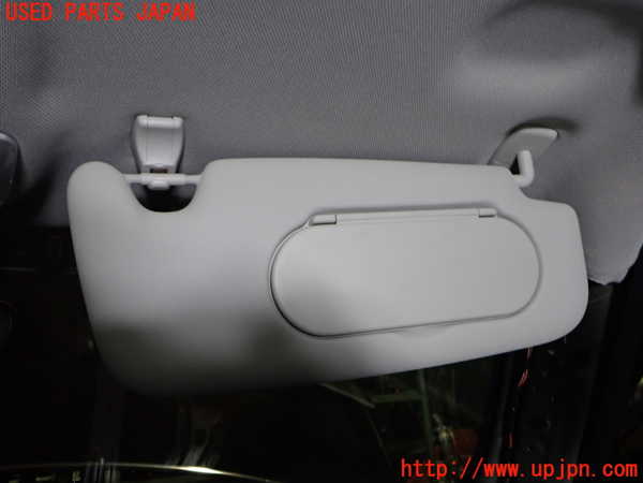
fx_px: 557
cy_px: 242
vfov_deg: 46.8
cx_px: 322
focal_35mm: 30
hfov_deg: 60.0
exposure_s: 1/125
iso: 400
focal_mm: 5.4
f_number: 2.3
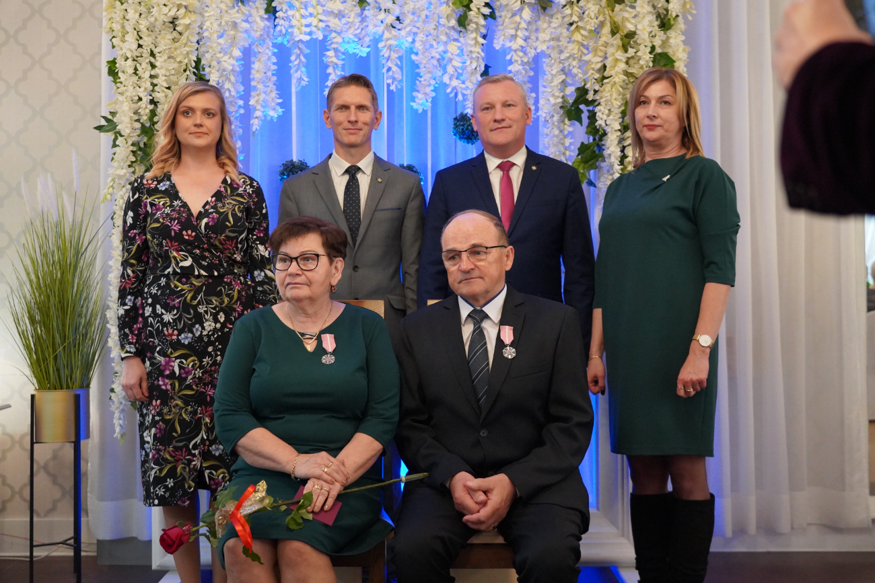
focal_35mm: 41
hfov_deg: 47.4
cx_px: 438
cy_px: 292
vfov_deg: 32.6
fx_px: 997
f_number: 4
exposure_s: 1/160
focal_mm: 41
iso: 10000
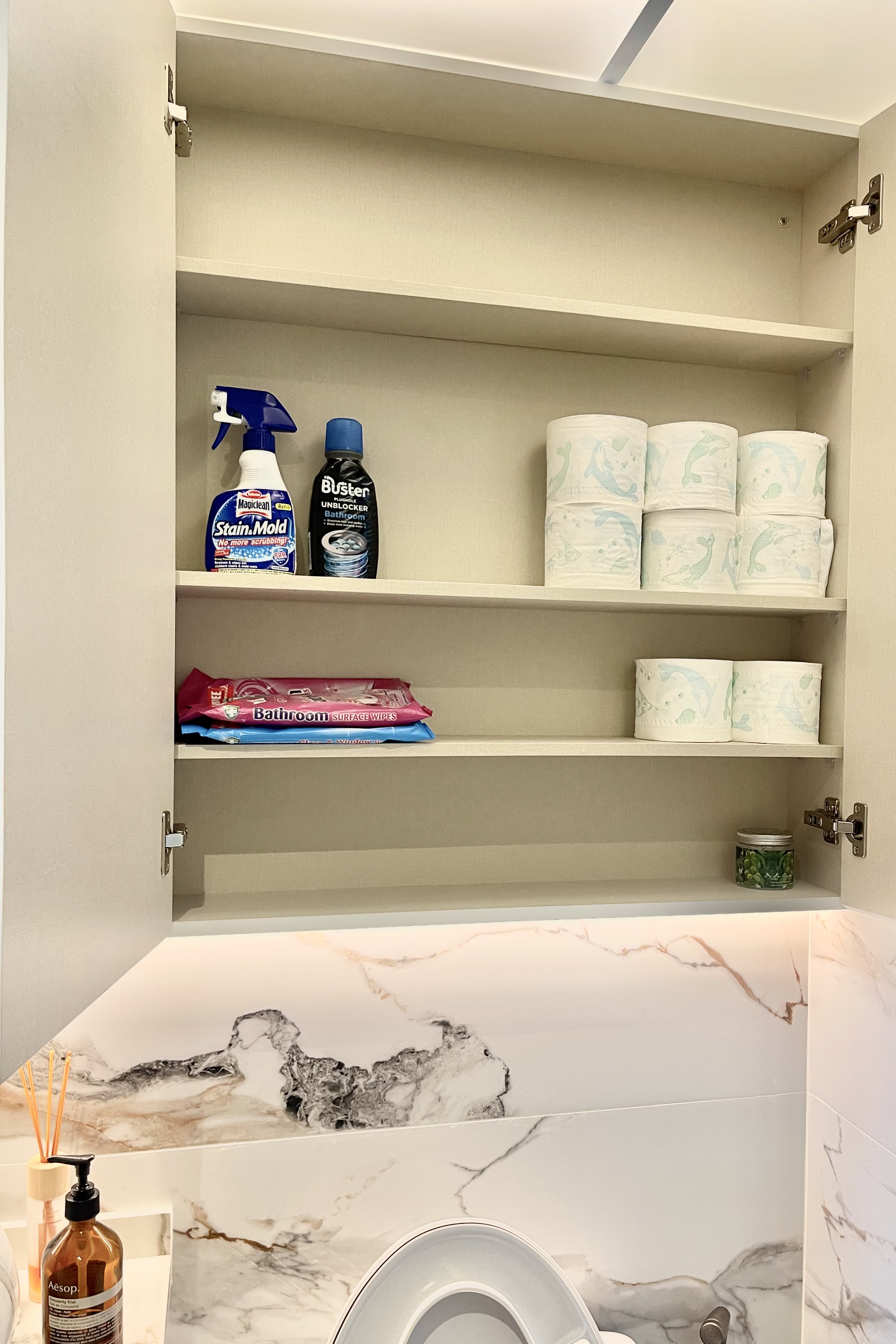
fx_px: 1008
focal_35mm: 27
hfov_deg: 47.8
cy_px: 694
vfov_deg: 67.4
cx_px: 507
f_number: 1.6
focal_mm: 5.1
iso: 80
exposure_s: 1/50
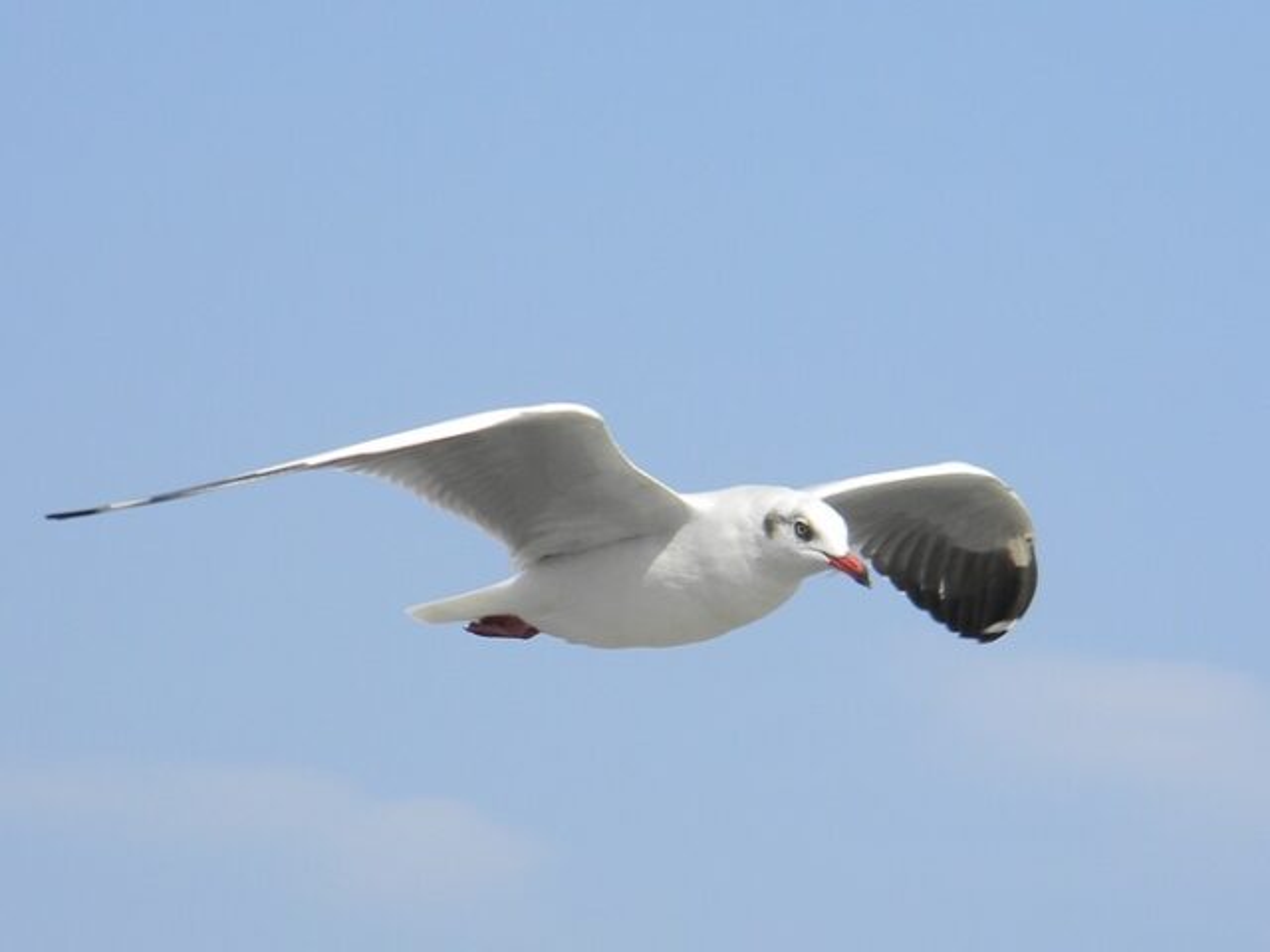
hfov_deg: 10.8
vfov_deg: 8.1
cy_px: 476
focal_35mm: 183
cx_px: 635
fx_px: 6714
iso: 80
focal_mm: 33.1
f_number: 5.2
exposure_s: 1/454
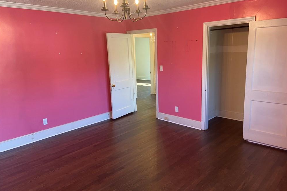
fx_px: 223
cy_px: 96
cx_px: 147
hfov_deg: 65.5
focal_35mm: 28
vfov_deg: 46.4
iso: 125
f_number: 1.8
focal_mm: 4.25
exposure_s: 1/60
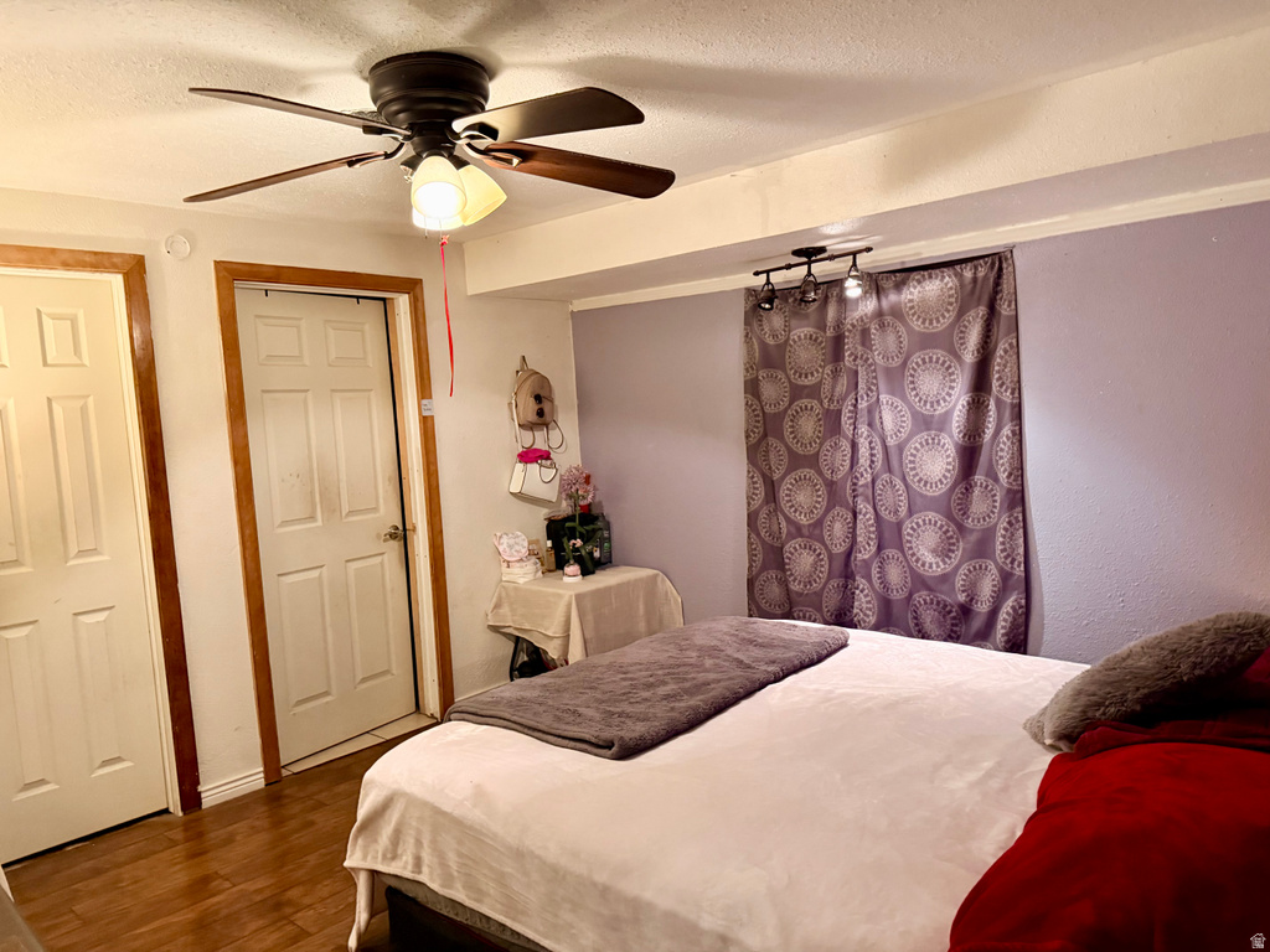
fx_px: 881
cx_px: 635
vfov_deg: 56.8
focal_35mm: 24
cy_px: 476
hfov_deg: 71.6
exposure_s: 1/40
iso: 800
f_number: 1.78
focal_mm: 6.76
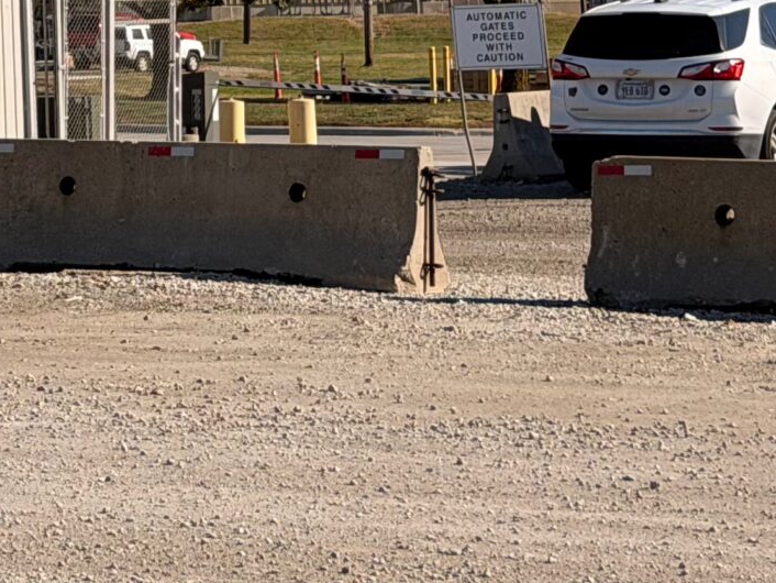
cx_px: -243
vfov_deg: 8.3
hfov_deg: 11.1
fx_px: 3902
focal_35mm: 174
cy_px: -412
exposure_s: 1/5587
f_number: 1.78
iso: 64
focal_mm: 6.76
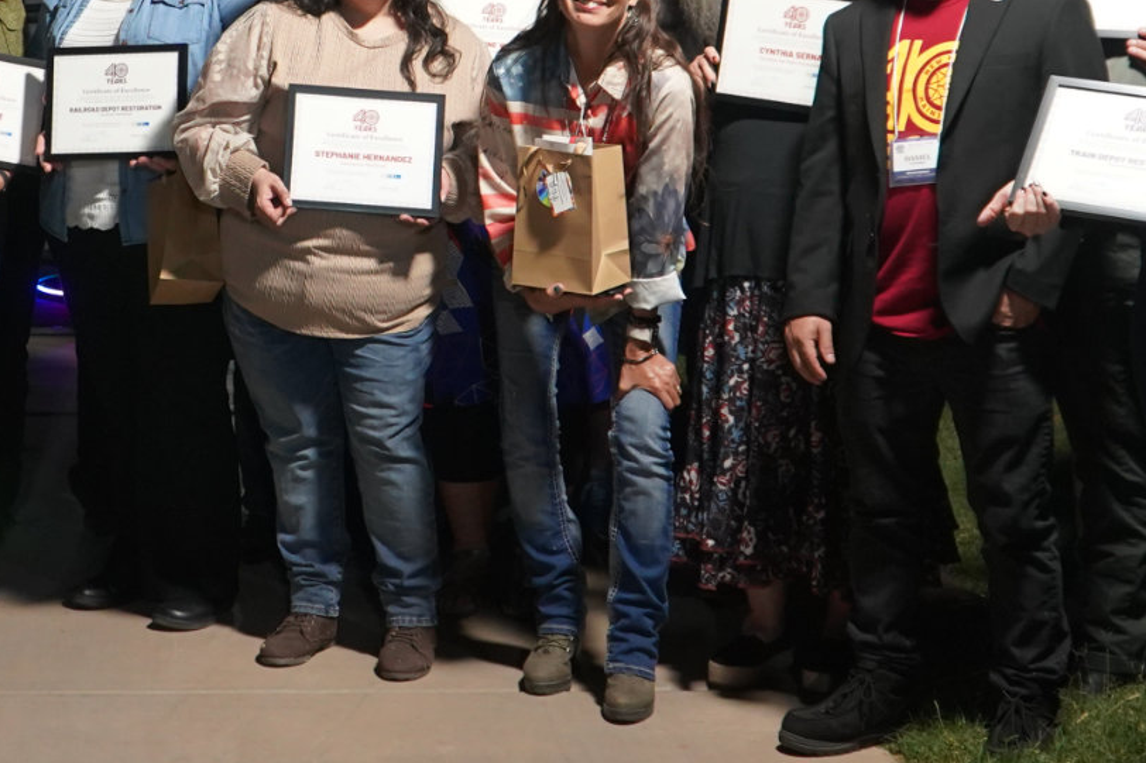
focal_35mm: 69
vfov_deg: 19.5
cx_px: 627
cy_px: 136
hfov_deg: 29.2
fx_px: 2196
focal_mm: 28
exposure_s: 1/160
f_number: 4
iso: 2500
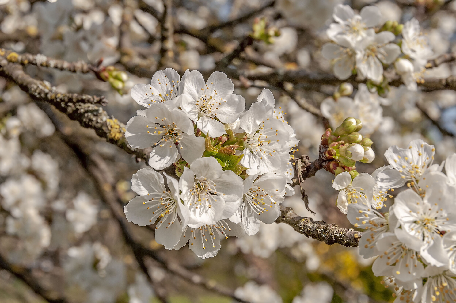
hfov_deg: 24.2
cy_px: 152
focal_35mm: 84
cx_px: 228
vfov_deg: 16.2
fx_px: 1063
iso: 200
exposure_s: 1/320
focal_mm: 56
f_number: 13
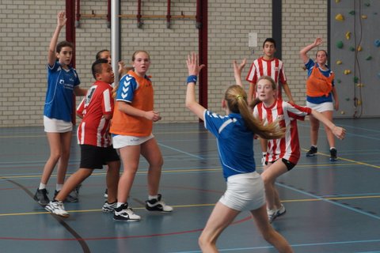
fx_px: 792
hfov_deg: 27.0
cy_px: 126
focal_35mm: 75
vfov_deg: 18.2
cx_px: 190
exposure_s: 1/200
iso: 800
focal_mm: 50
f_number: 4.5
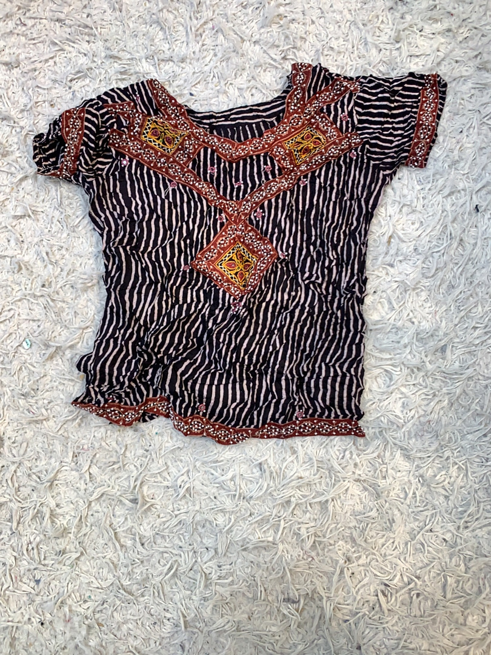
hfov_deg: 53.1
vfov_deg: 67.3
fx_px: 492
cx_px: 246
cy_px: 328
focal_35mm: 26
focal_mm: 4.25
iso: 64
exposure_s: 1/100
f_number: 1.8
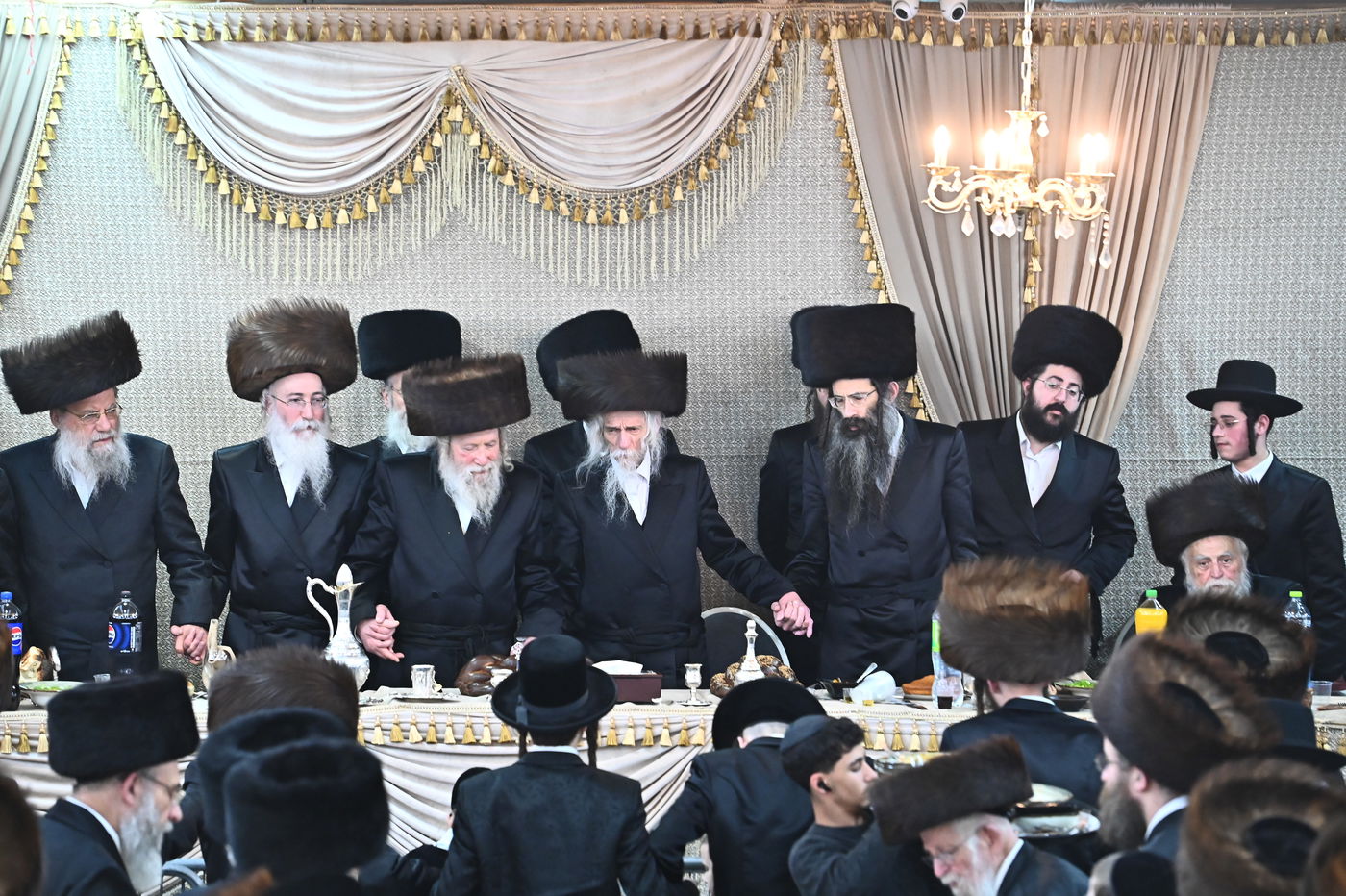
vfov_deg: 8.6
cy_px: 448
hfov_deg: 12.8
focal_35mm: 160
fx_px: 5979
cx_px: 673
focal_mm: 160
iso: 5000
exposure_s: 1/250
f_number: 4.5
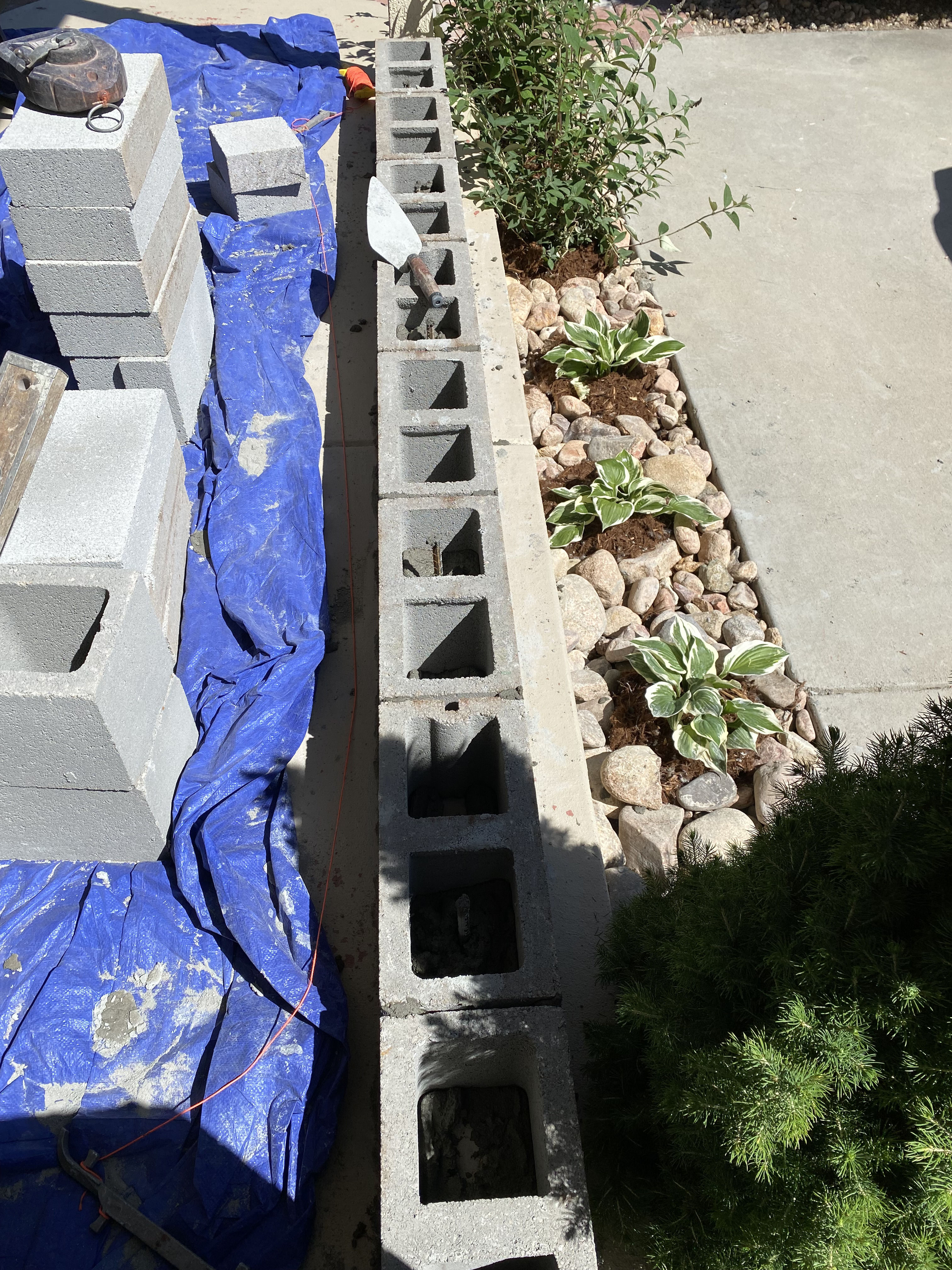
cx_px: 476
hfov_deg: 53.1
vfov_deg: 67.3
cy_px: 635
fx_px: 953
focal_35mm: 26
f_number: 1.8
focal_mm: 4.25
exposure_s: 1/3401
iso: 32
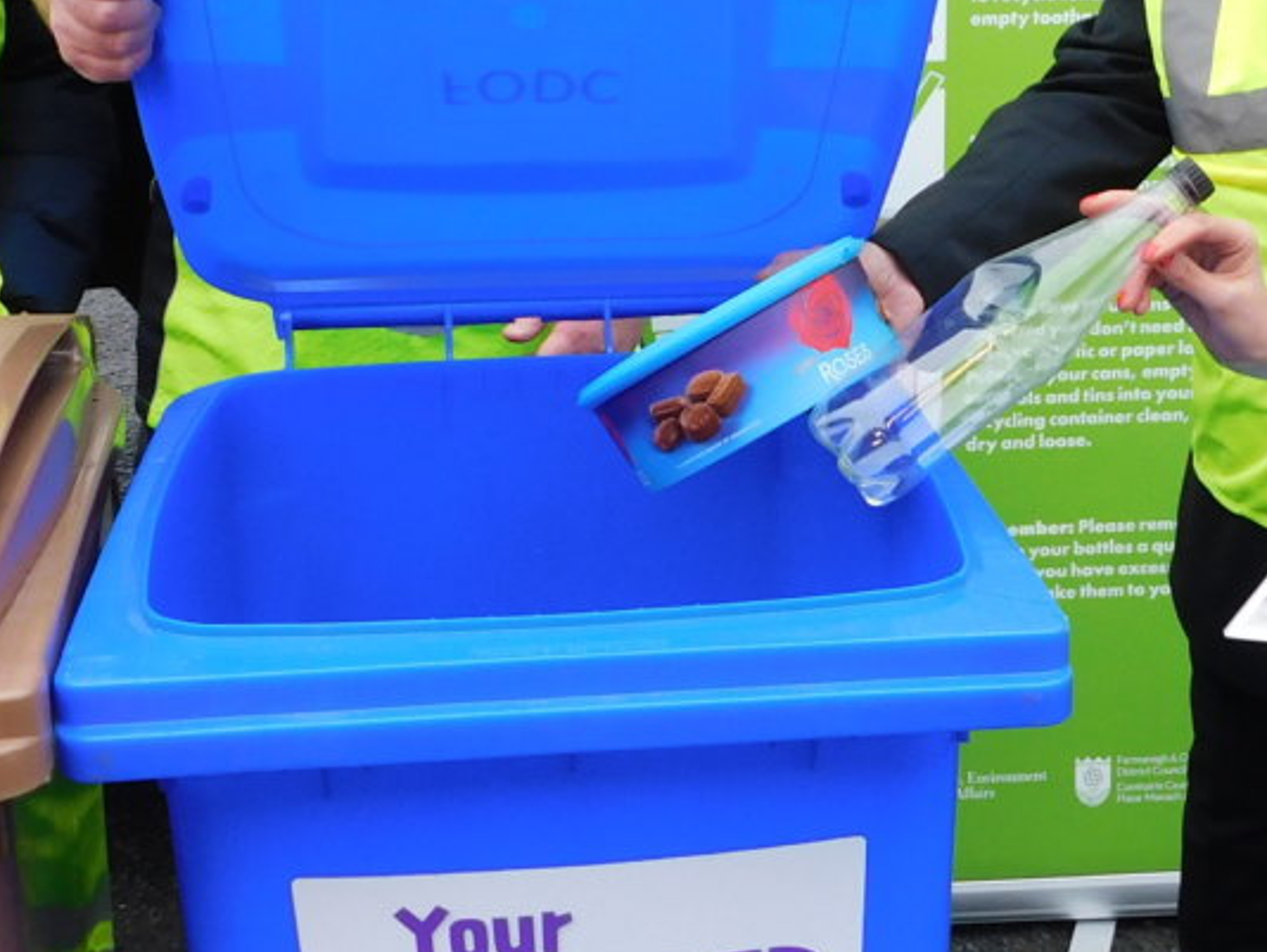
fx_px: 2270
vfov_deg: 23.7
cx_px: 662
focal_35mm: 62
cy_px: 437
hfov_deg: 31.2
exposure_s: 1/30
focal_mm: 4
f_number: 3
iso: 180
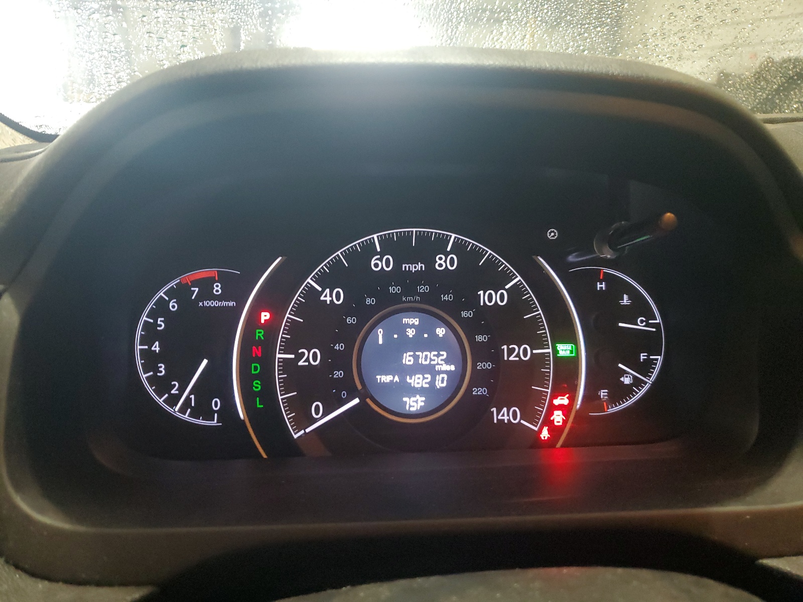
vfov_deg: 53.1
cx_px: 402
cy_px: 301
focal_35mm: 26
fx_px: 603
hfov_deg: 67.3
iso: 330
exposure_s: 1/30
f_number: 1.5
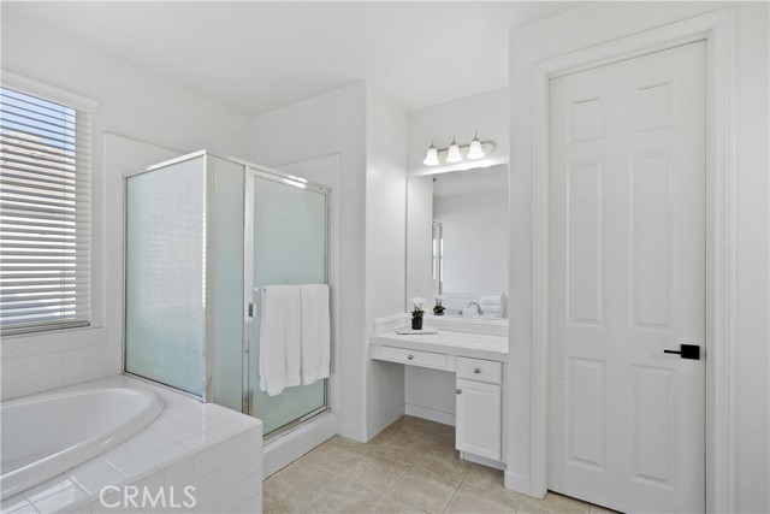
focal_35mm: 16
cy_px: 257
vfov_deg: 73.8
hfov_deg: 96.7
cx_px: 385
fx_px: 342
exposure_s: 1/15
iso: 250
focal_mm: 16
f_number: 4
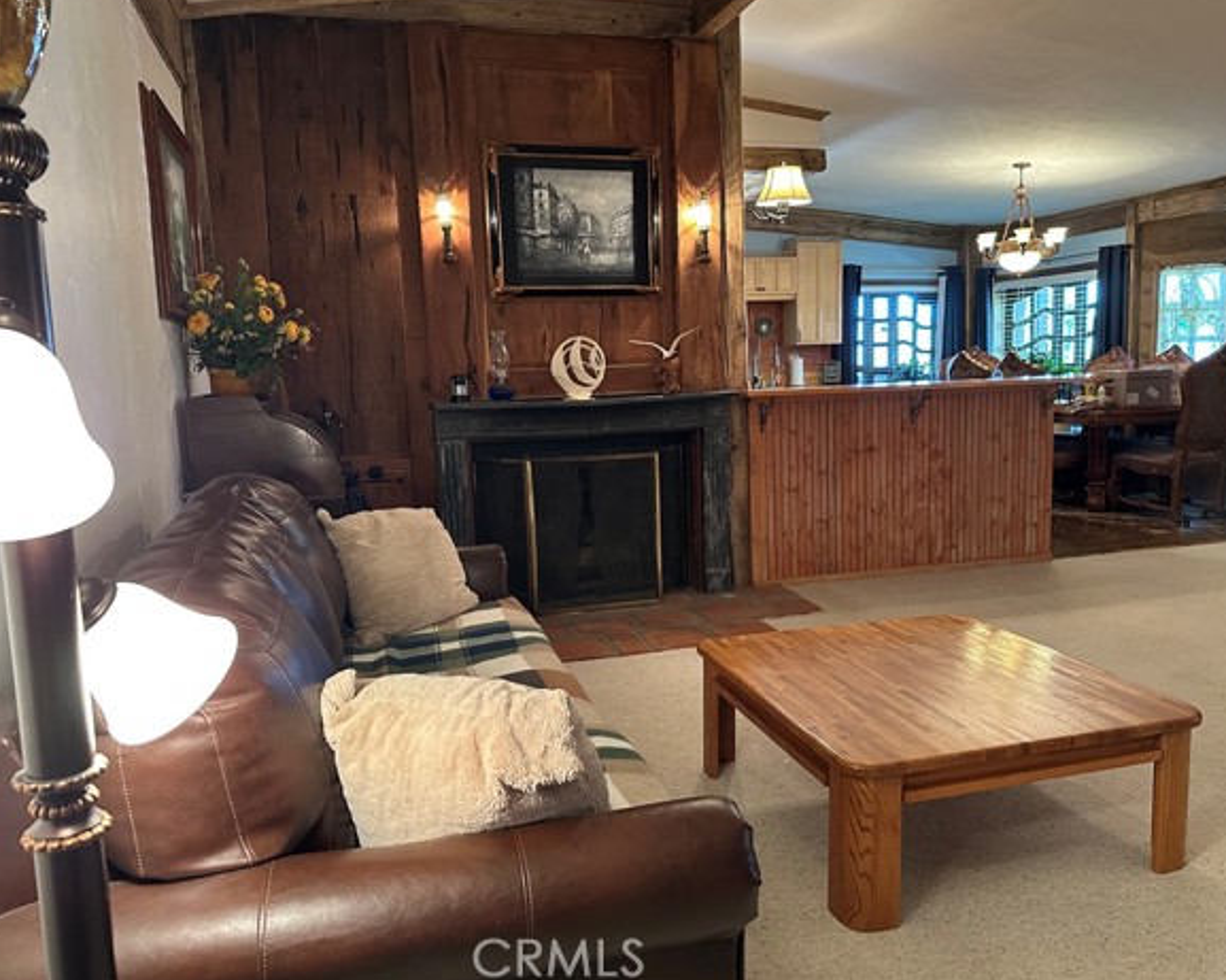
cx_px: 612
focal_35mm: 26
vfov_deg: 54.9
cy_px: 478
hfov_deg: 66.1
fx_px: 943
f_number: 1.78
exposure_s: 1/60
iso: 400
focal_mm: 6.86
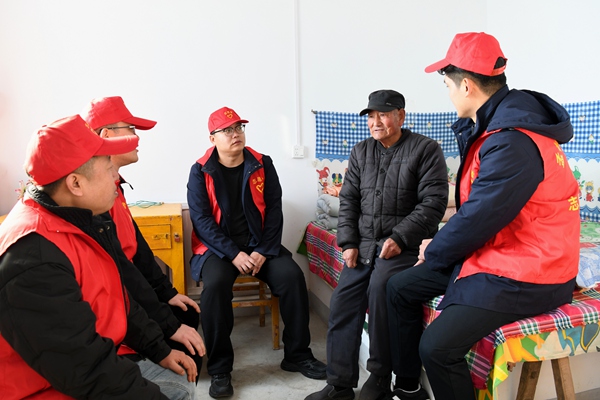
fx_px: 450
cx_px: 300
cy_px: 200
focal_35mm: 27
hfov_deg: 67.4
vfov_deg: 47.9
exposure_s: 1/160
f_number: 6.3
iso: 1000
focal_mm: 27
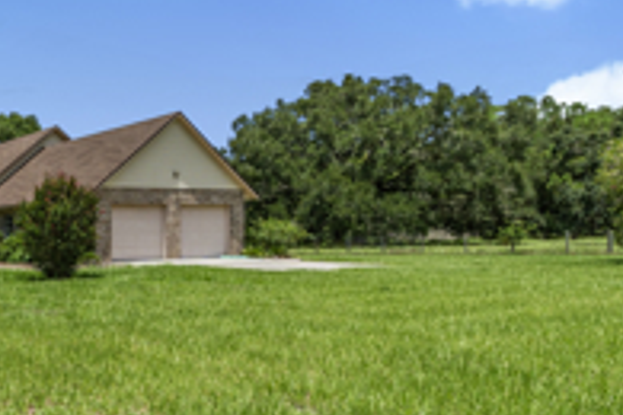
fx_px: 660
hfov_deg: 41.0
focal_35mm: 38
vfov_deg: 34.6
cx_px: -54
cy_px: 281
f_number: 8
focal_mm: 11
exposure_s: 1/1000
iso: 320
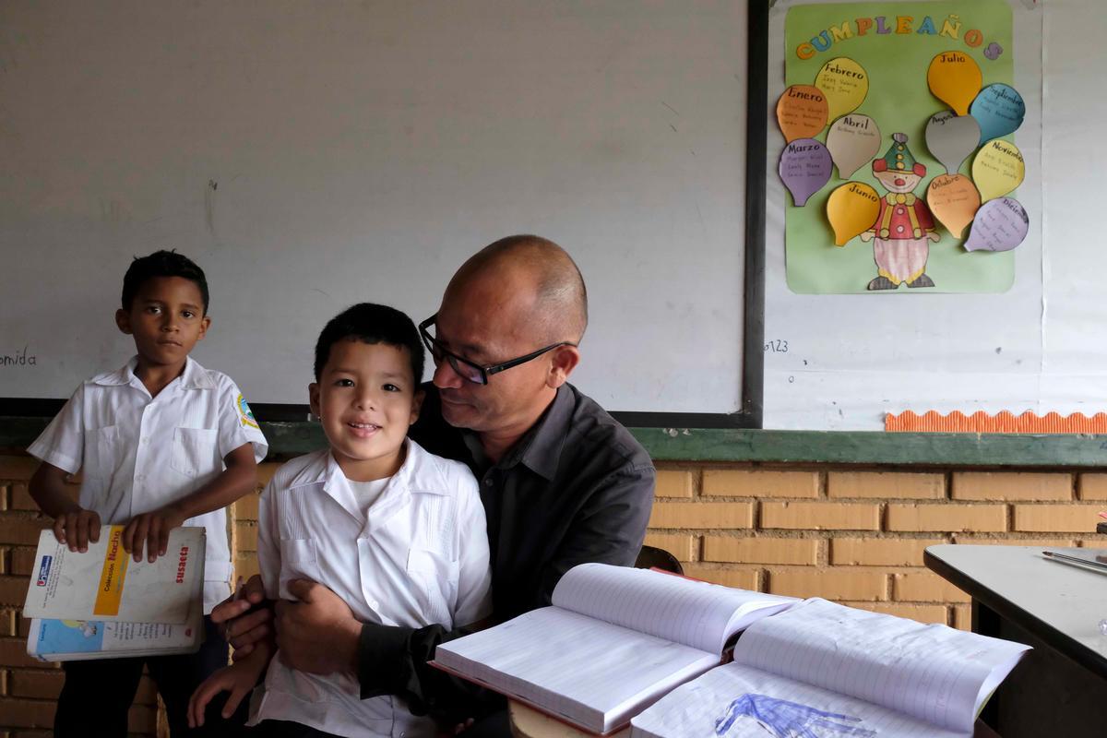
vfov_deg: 45.0
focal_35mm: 29
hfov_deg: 63.7
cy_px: 369
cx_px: 554
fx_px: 892
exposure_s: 1/250
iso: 4000
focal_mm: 19.6
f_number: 5.6
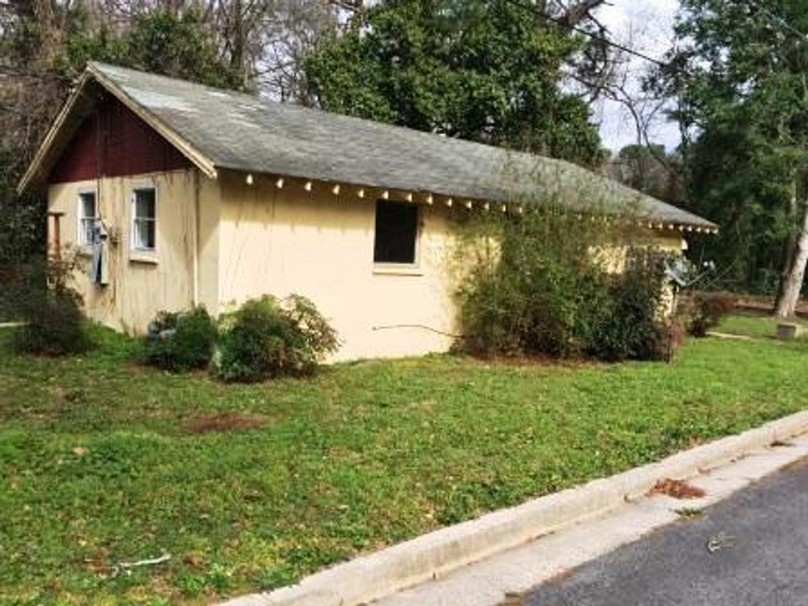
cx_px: 404
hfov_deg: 61.7
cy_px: 303
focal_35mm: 29
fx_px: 677
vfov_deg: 48.2
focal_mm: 4.15
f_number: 2.2
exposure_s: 1/1208
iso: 32
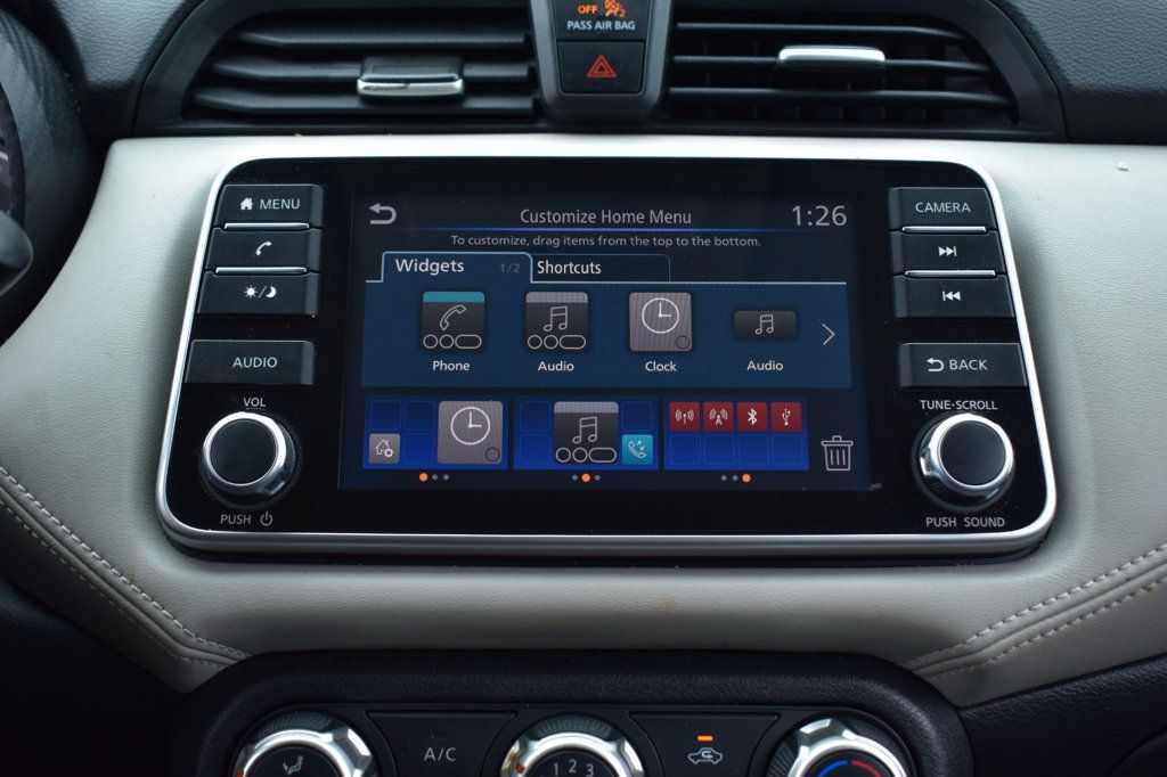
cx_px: 584
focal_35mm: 42
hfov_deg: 46.4
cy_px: 388
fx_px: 1361
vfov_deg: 31.9
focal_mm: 28
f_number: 5.6
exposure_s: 1/125
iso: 320
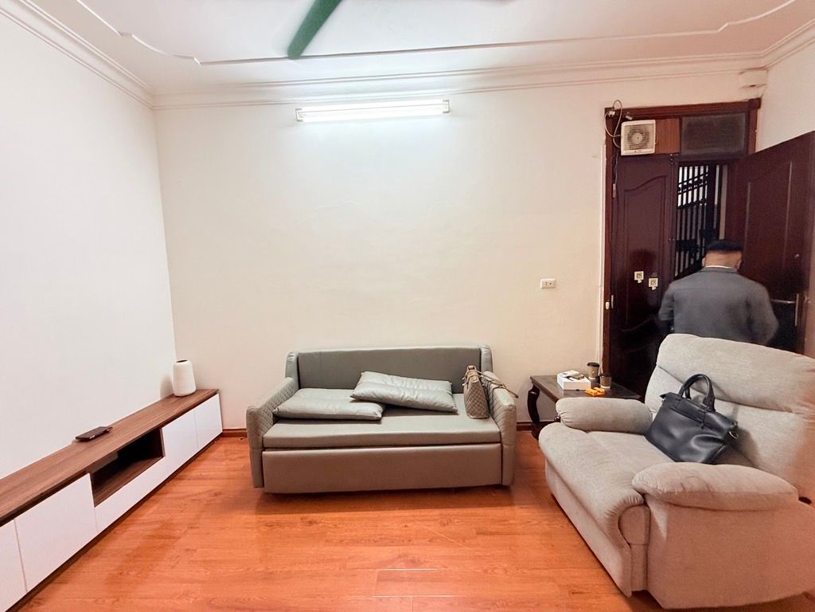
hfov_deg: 102.1
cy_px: 306
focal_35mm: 14
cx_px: 408
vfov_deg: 85.7
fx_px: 330
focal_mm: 2.22
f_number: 2.2
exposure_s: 1/100
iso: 320
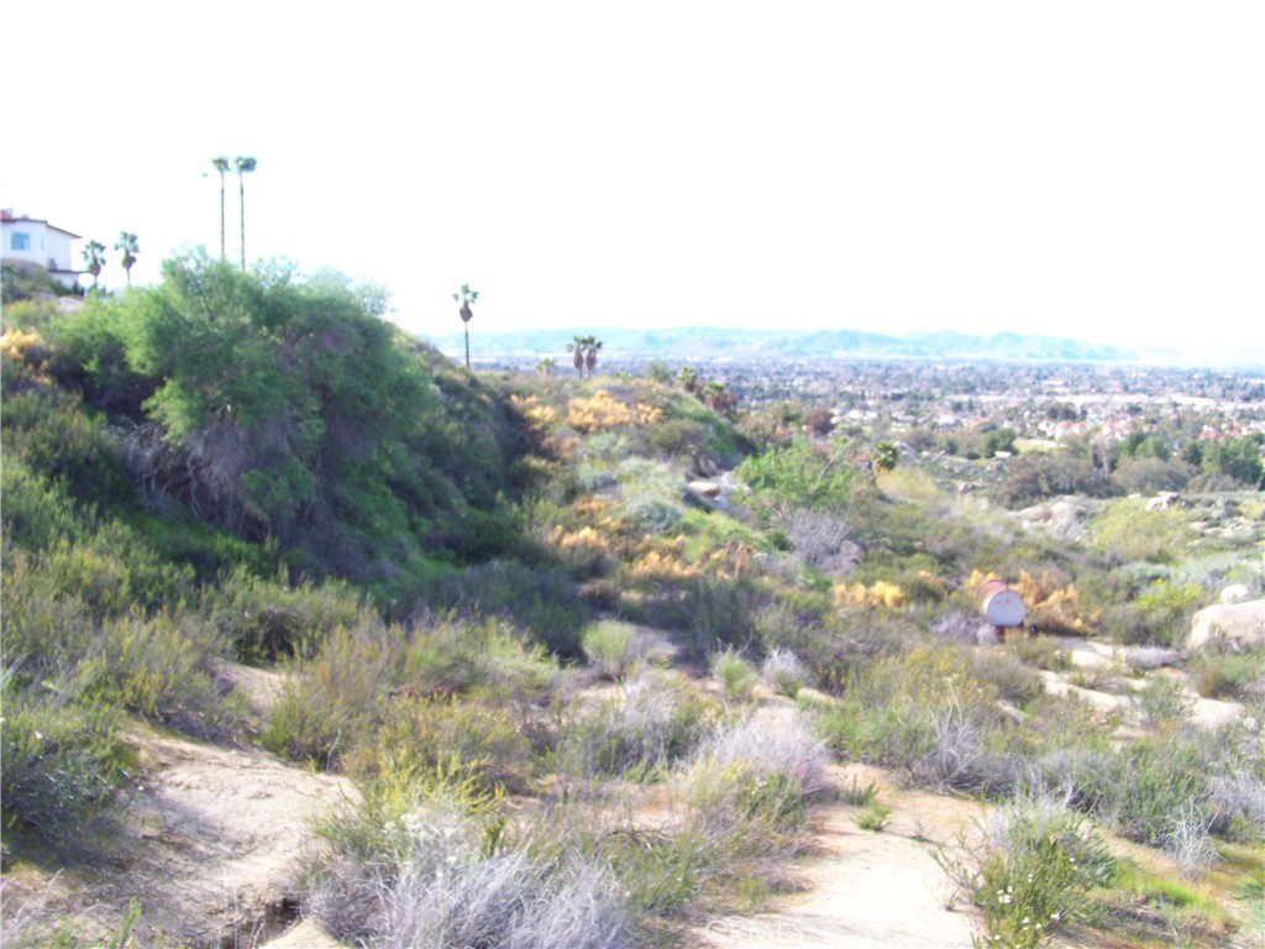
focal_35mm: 33
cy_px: 474
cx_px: 632
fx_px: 1206
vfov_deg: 42.9
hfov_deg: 55.4
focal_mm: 5.85
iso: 64
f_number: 3.6
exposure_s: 1/160
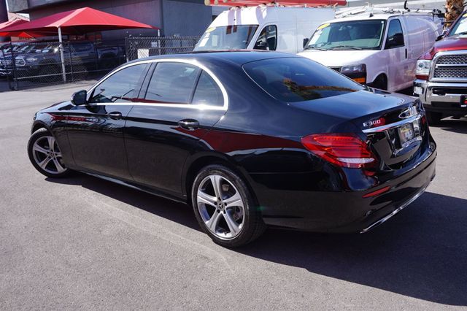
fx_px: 389
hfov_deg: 62.0
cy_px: 156
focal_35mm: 30
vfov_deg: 43.6
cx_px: 234
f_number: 10
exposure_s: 1/80
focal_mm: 20
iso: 100
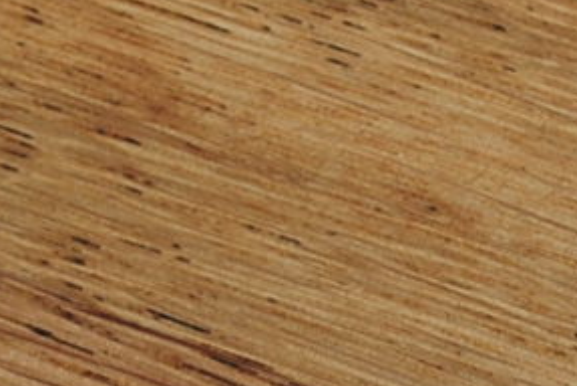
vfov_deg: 4.0
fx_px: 5519
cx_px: 412
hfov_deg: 6.0
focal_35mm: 344
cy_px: 635
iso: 110
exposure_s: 1/125
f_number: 5.6
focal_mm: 34
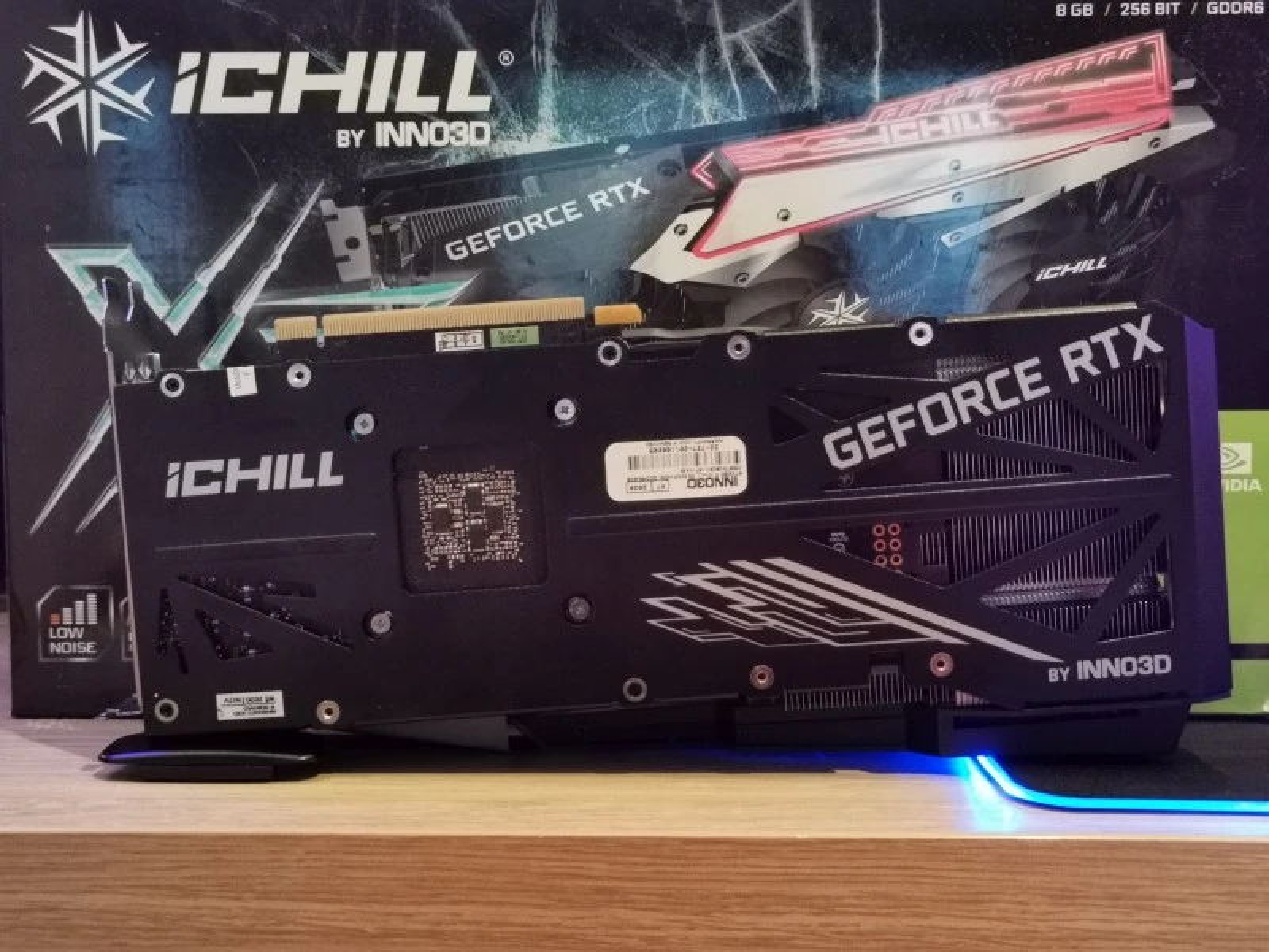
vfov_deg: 33.6
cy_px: 476
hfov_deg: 43.9
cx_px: 634
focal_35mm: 43
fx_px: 1576
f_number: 1.6
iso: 640
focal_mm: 5.56
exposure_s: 1/30
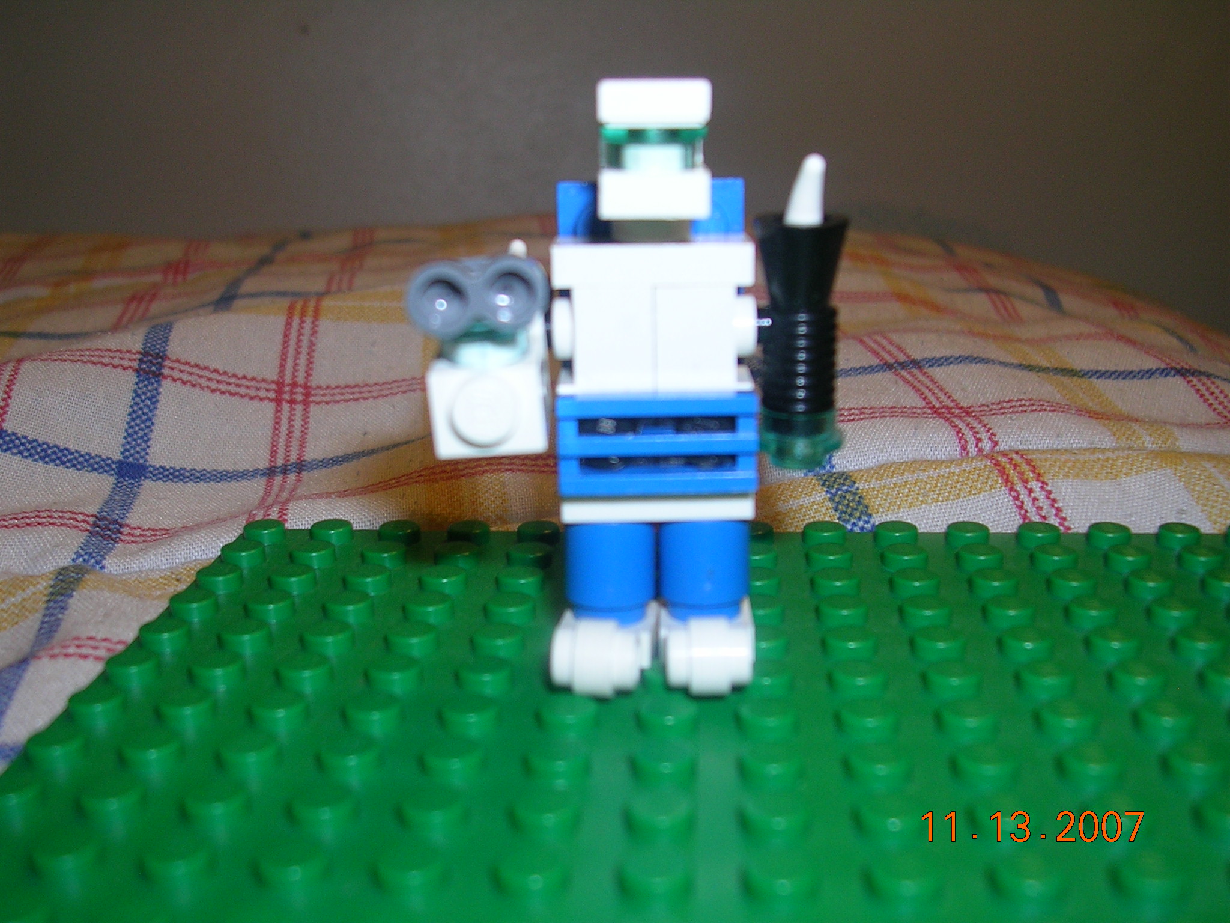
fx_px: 1350
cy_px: 462
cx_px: 615
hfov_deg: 49.0
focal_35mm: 38
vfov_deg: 37.7
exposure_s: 1/60.1
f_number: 2.8
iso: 50
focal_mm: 5.8
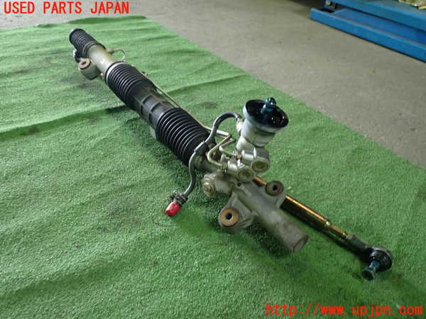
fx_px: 369
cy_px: 160
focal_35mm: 30
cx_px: 213
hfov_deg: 60.0
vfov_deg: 46.8
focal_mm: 5.4
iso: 400
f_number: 2.3
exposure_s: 1/30
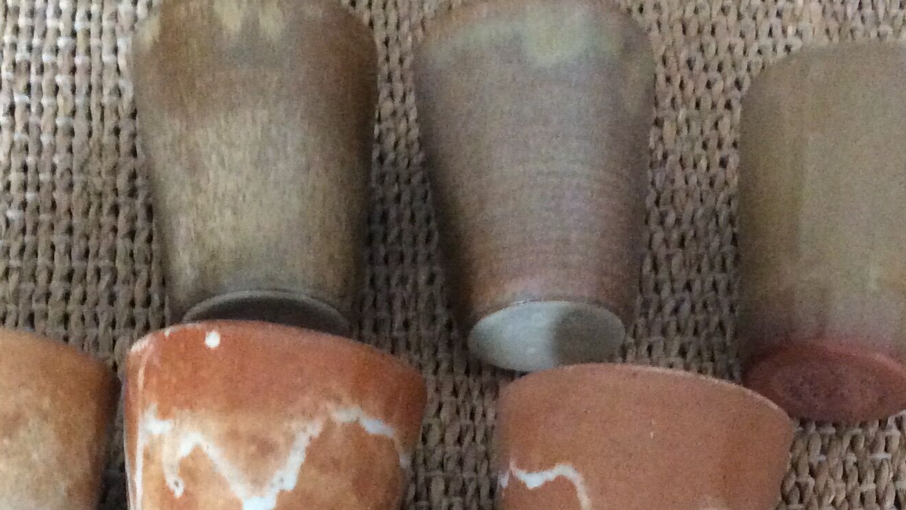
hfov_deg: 30.5
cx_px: 496
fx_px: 1658
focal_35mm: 69
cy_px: 489
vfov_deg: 17.2
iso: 400
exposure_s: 1/17
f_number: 2.4
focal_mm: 3.3
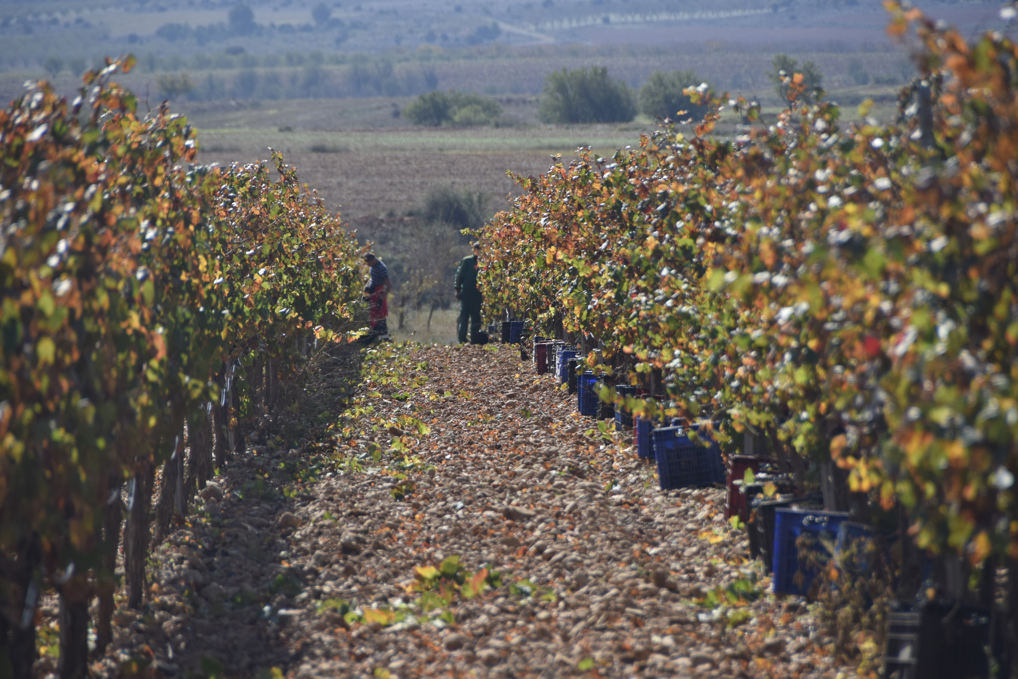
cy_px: 340
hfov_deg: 6.9
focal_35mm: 300
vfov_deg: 4.6
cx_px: 509
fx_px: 8483
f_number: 5.6
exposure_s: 1/500
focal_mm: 200
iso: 100
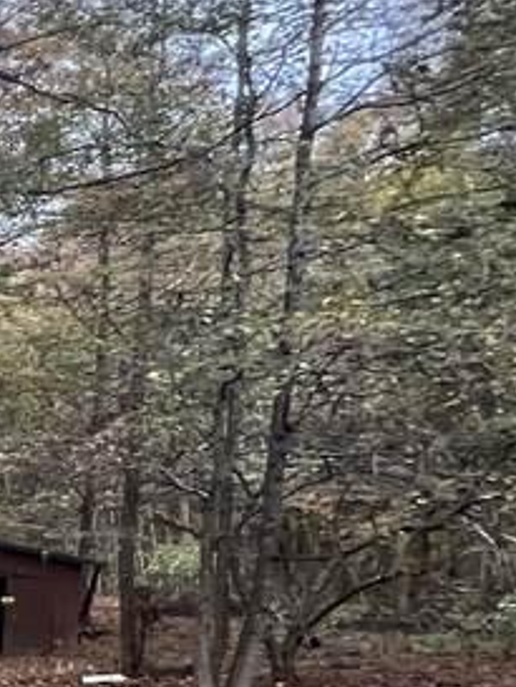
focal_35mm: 61
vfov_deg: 30.1
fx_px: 1211
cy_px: 634
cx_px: -1009
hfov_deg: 11.7
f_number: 1.8
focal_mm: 1.57
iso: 100
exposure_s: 1/99
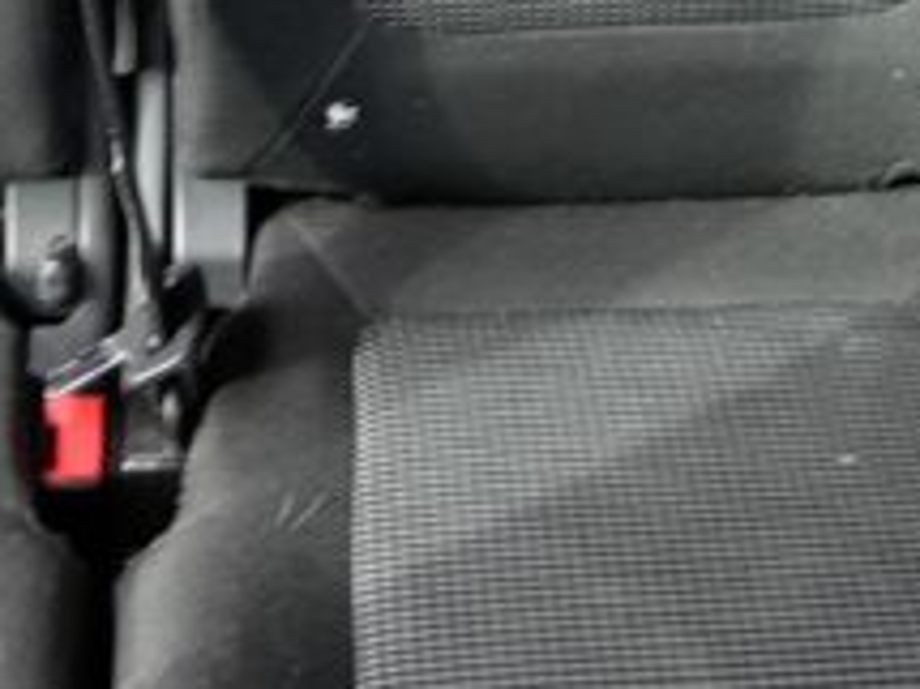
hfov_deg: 21.0
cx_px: 334
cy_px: -539
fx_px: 2470
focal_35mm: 93
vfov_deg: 14.1
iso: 107
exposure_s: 1/33.3
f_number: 1.8
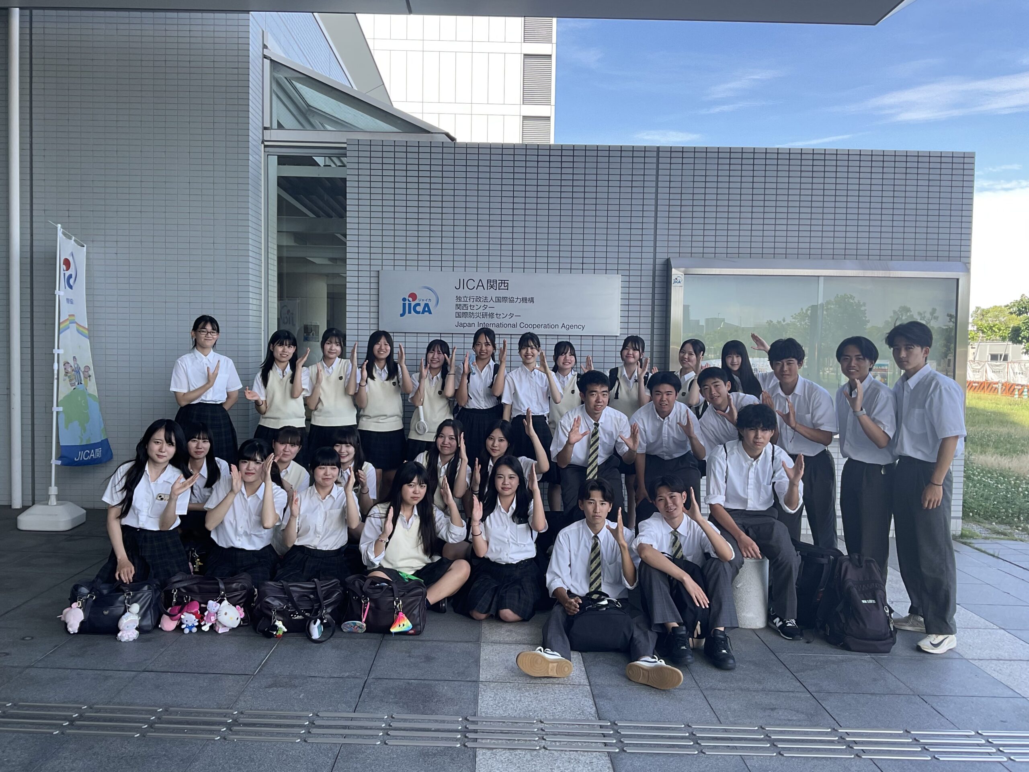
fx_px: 862
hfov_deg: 61.7
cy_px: 386
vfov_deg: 48.2
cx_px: 514
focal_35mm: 29
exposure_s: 1/235
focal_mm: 3
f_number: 1.8
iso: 16
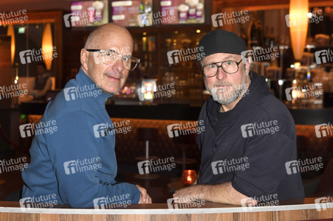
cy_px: 110
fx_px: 462
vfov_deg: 27.0
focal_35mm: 50
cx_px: 166
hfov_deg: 39.6
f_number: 4.5
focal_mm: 50
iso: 800
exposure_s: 1/100
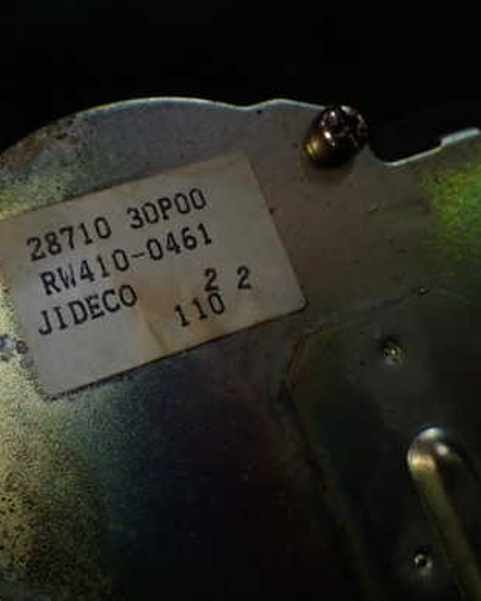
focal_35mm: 45
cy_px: 299
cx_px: 119
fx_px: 801
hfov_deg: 32.8
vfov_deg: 41.2
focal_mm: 5.4
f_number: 3.2
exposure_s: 1/125
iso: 100
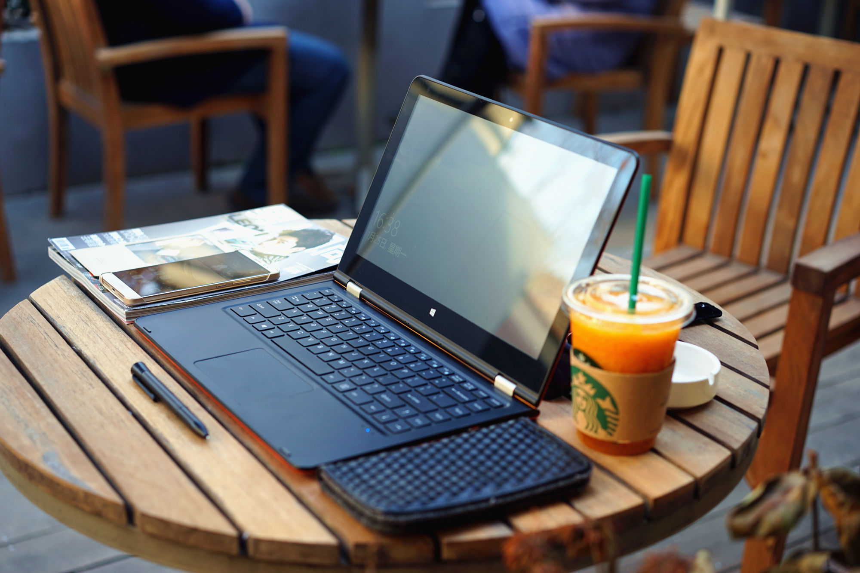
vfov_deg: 24.6
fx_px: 1314
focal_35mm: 55
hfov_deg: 36.2
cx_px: 430
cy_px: 286
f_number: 3.2
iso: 100
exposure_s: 1/60
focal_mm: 55
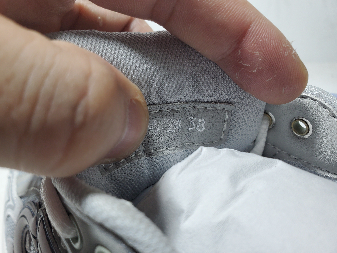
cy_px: 126
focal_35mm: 26
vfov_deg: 53.1
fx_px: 253
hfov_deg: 67.3
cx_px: 168
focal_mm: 4.3
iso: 50
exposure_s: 1/119
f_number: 2.4
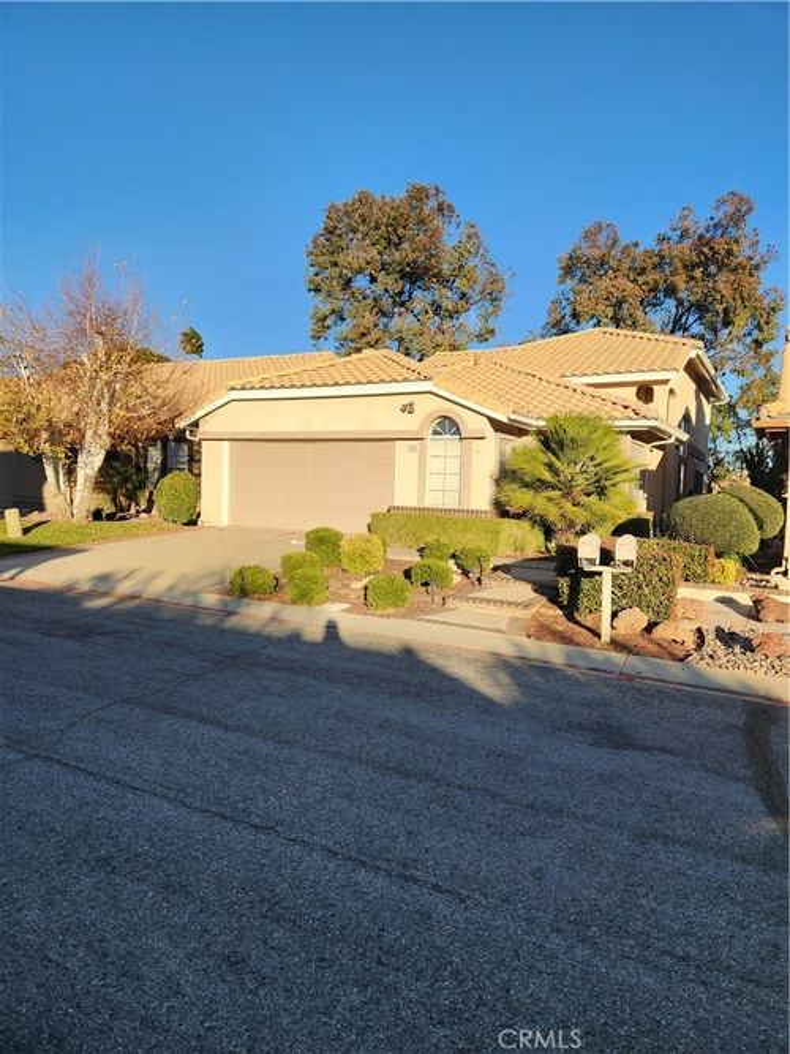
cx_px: 395
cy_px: 527
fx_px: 700
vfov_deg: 73.9
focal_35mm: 23
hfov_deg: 58.9
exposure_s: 1/1179
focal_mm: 5.4
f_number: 1.8
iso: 20
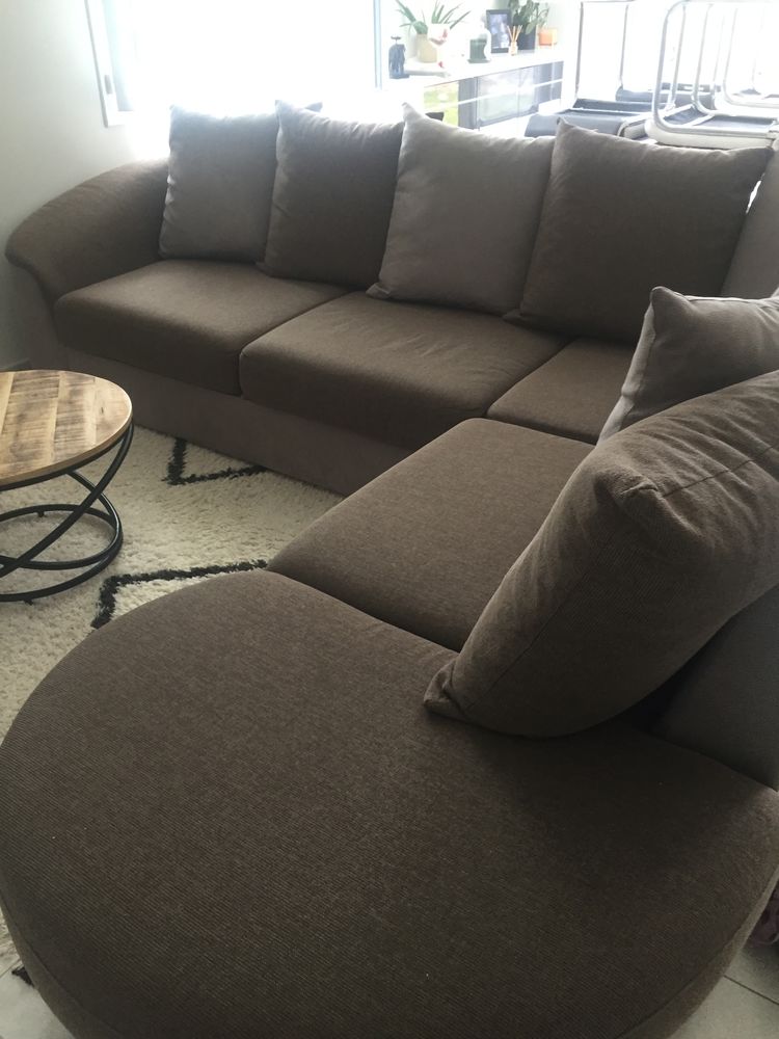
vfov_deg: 61.7
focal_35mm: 29
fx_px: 870
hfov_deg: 48.2
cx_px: 390
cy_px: 520
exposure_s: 1/33
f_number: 2.2
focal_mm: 4.15
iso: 160
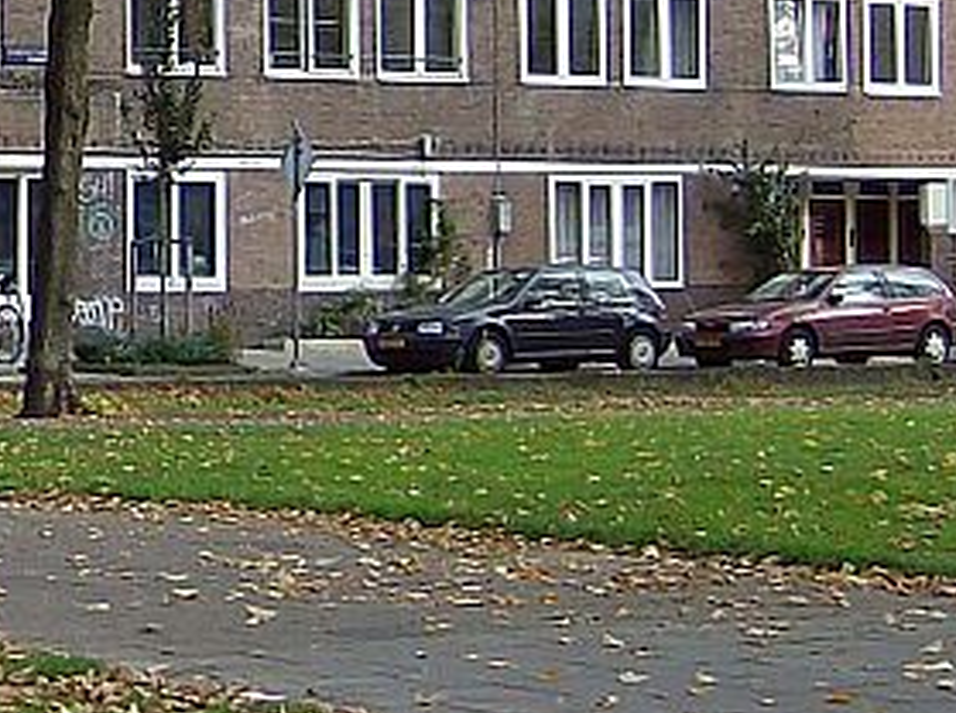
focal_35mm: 132
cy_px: -63
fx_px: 3638
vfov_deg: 11.0
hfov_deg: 14.1
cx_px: -428
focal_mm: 6
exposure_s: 1/475
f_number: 2.8
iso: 100
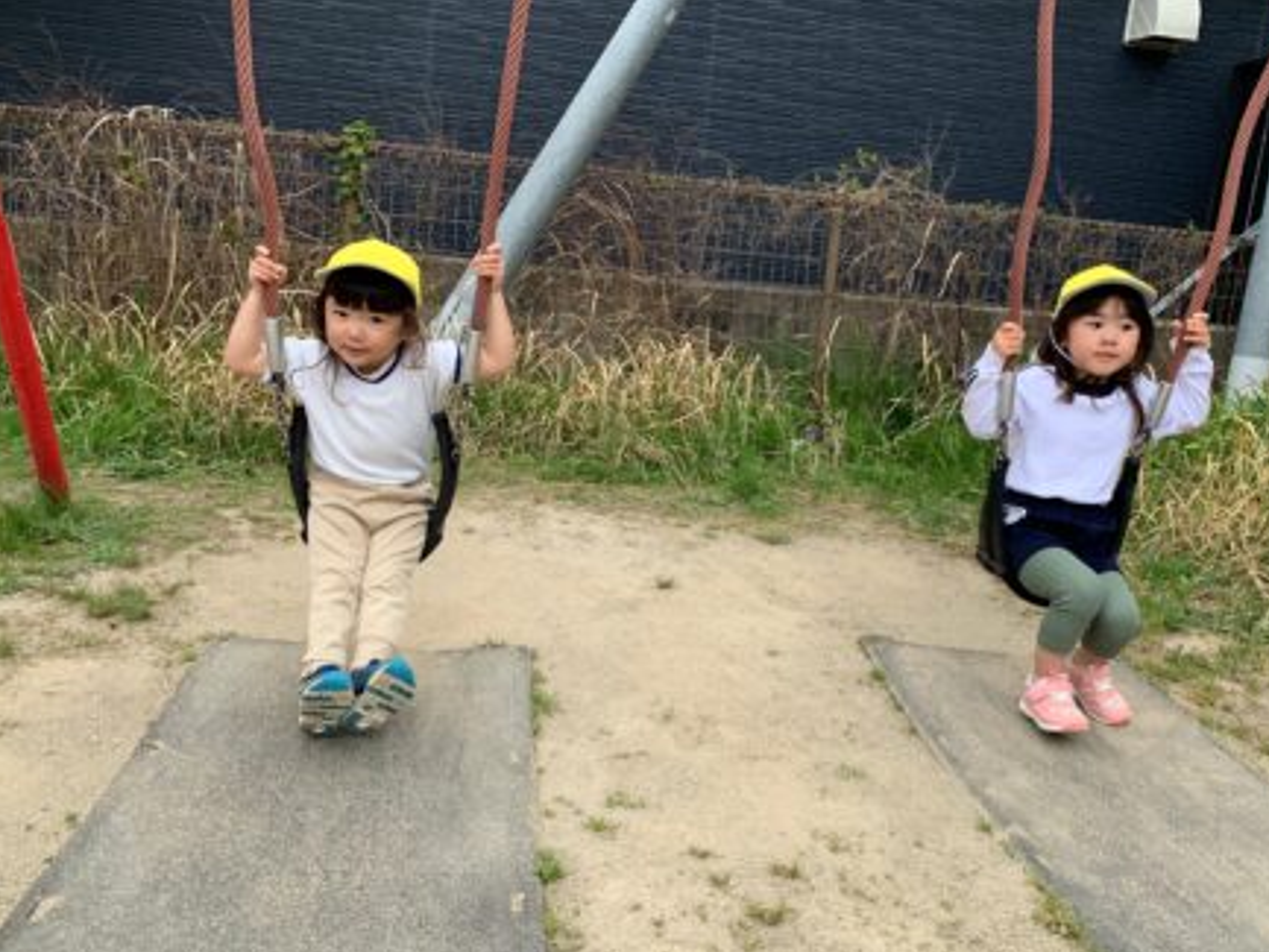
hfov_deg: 59.9
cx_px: 680
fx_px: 1100
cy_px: 491
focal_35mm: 30
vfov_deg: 46.8
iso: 25
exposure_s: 1/368
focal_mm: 4.25
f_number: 1.8
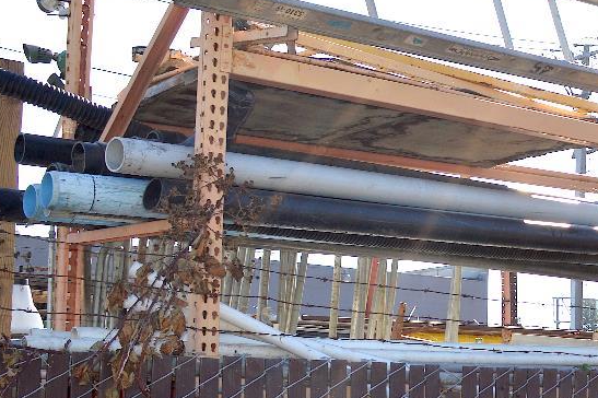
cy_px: 286
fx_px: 1228
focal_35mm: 74
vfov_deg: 18.3
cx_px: 751
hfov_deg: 24.3
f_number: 6.3
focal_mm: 18
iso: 100
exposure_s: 1/200
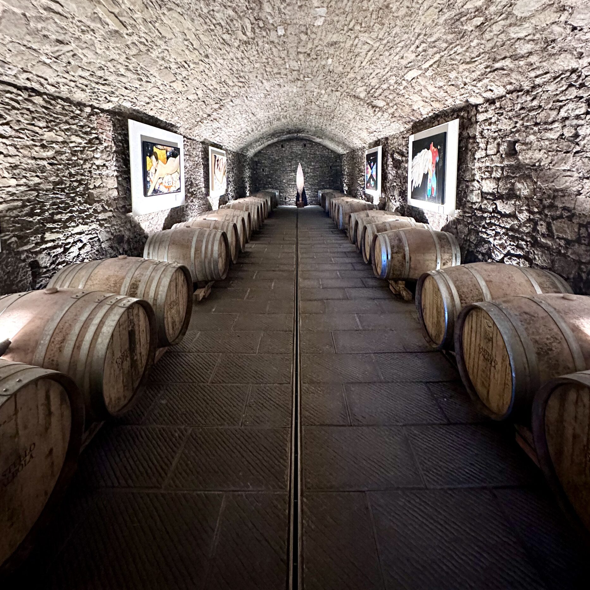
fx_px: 328
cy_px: 212
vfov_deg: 81.9
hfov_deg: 84.0
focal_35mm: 17
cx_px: 299
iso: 640
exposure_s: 1/50
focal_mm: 2.22
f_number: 2.2
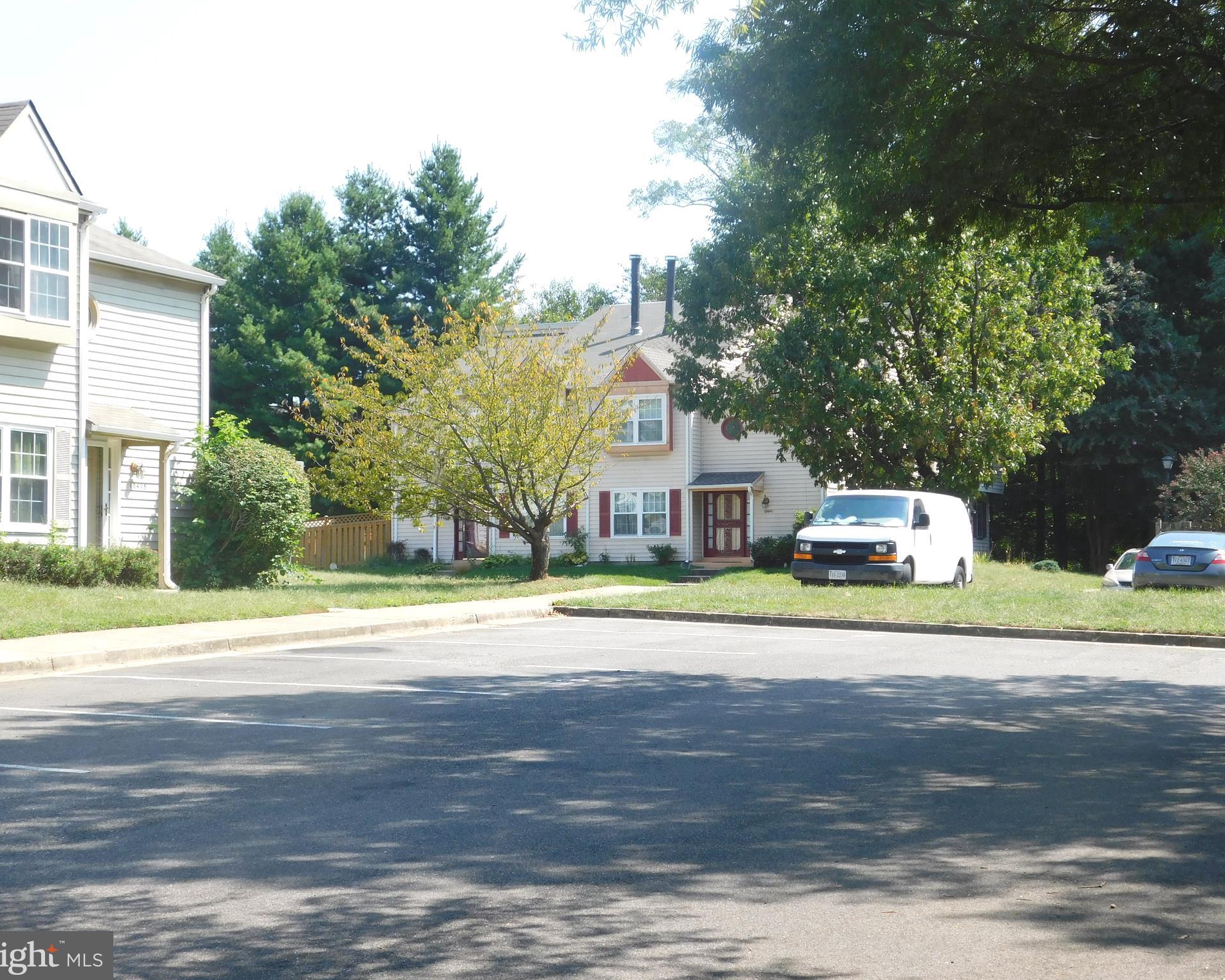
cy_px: 489
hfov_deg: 30.5
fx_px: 2248
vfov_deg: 24.6
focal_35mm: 62
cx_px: 612
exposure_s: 1/400
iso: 125
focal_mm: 10.4
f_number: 4
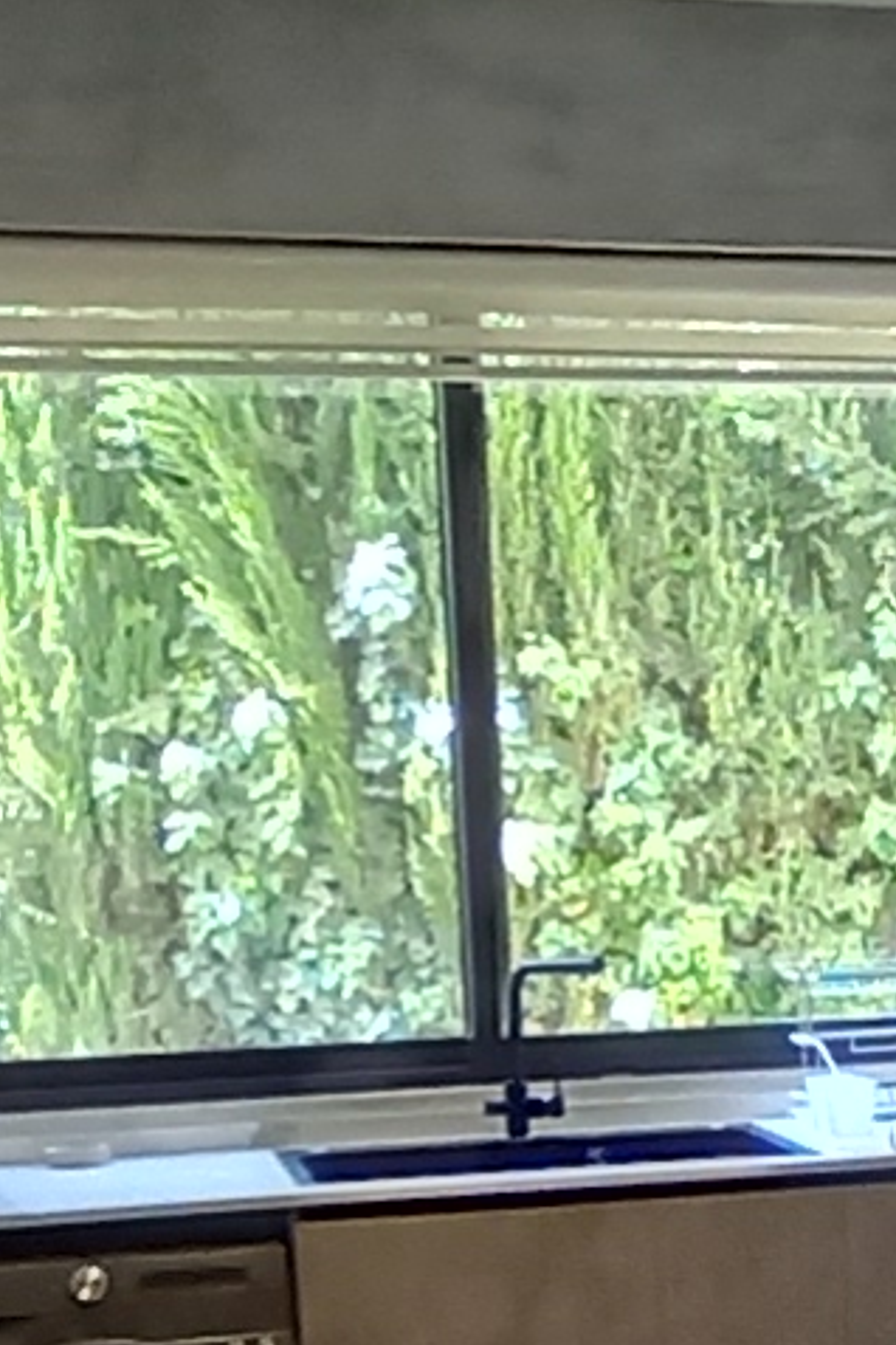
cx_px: 921
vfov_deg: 26.5
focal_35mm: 73
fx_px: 2725
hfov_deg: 18.1
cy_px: 1294
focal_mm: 1.13
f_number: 2.2
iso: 200
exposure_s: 1/50
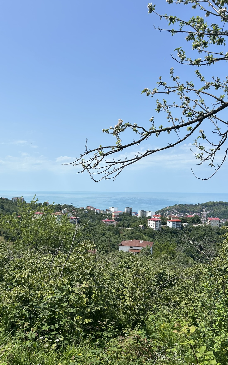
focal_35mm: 32
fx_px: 318
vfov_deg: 59.6
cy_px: 200
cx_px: 93
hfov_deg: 39.3
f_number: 1.5
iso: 50
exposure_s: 1/5587
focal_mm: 5.7
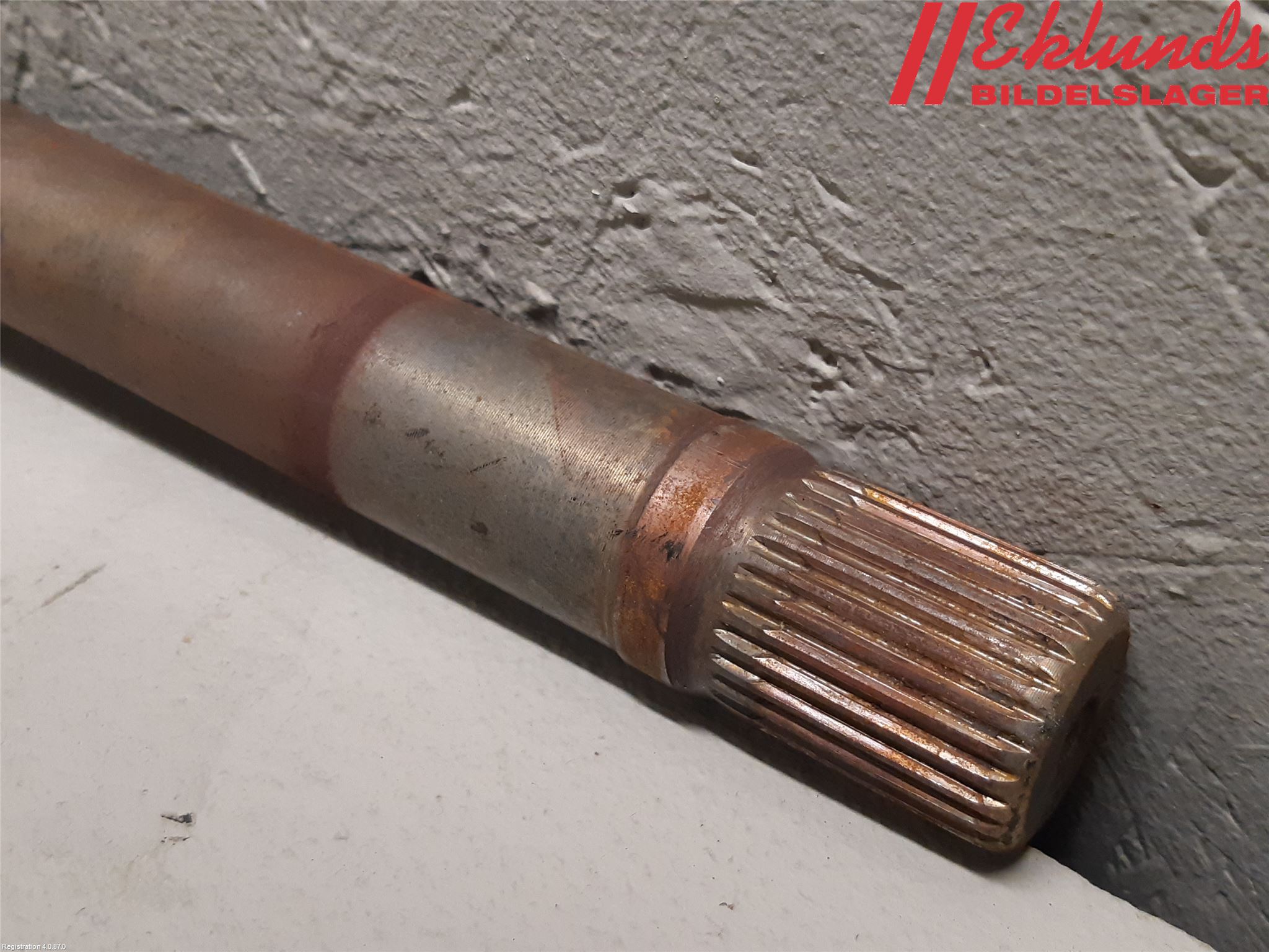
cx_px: 634
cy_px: 476
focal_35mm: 26
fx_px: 953
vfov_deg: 53.1
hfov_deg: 67.3
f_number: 1.7
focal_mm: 3.93
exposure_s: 1/50
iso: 200
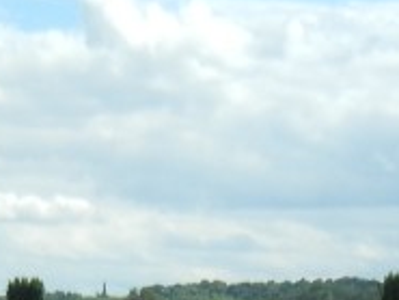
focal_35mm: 166
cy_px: 611
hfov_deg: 11.9
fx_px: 1915
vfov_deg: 8.5
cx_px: 110
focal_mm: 5.4
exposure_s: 1/418
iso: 160
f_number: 7
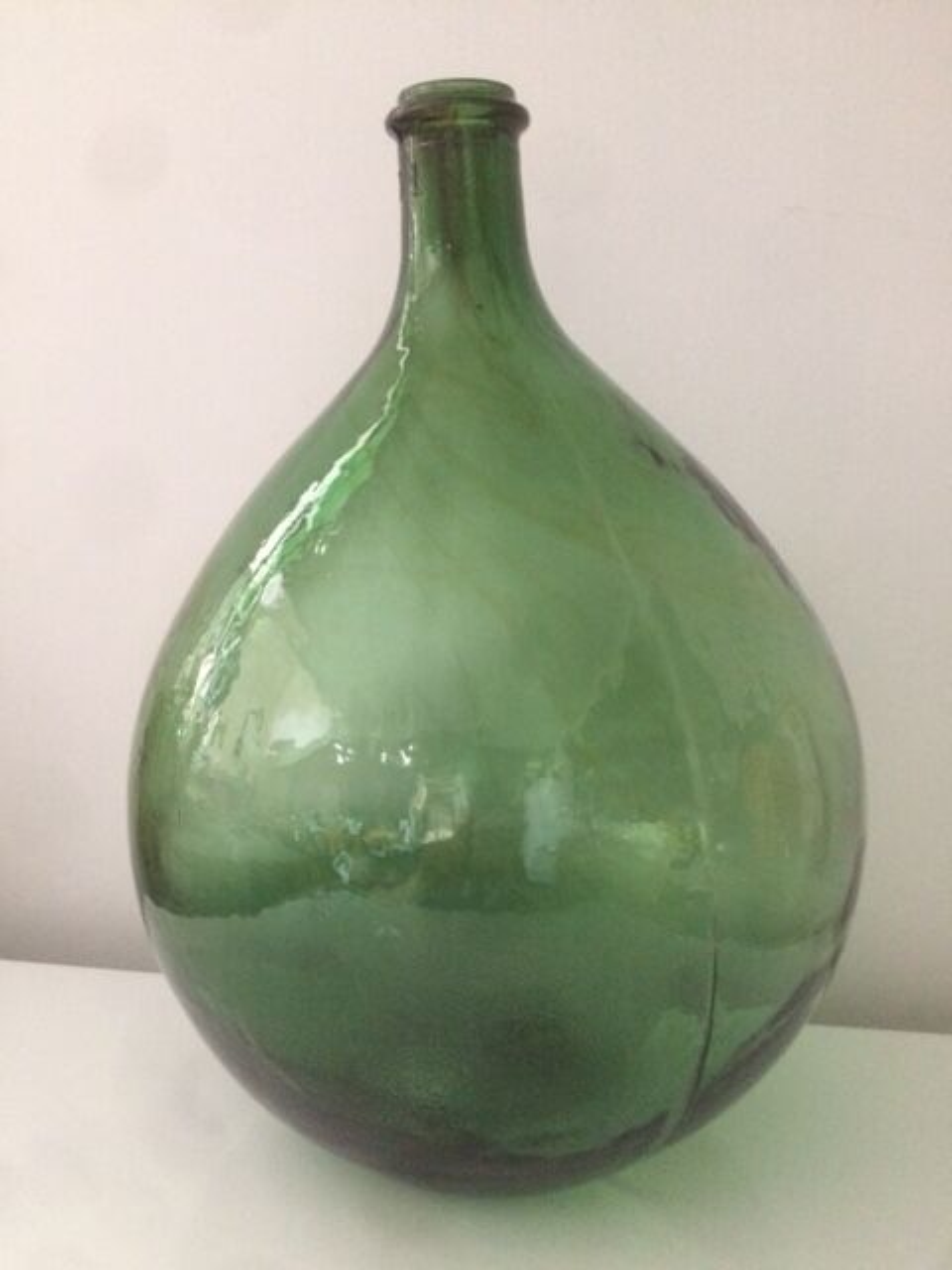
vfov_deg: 61.7
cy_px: 635
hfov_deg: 48.2
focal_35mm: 29
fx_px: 1063
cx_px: 476
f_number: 2.2
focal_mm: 4.15
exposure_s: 1/17
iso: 400
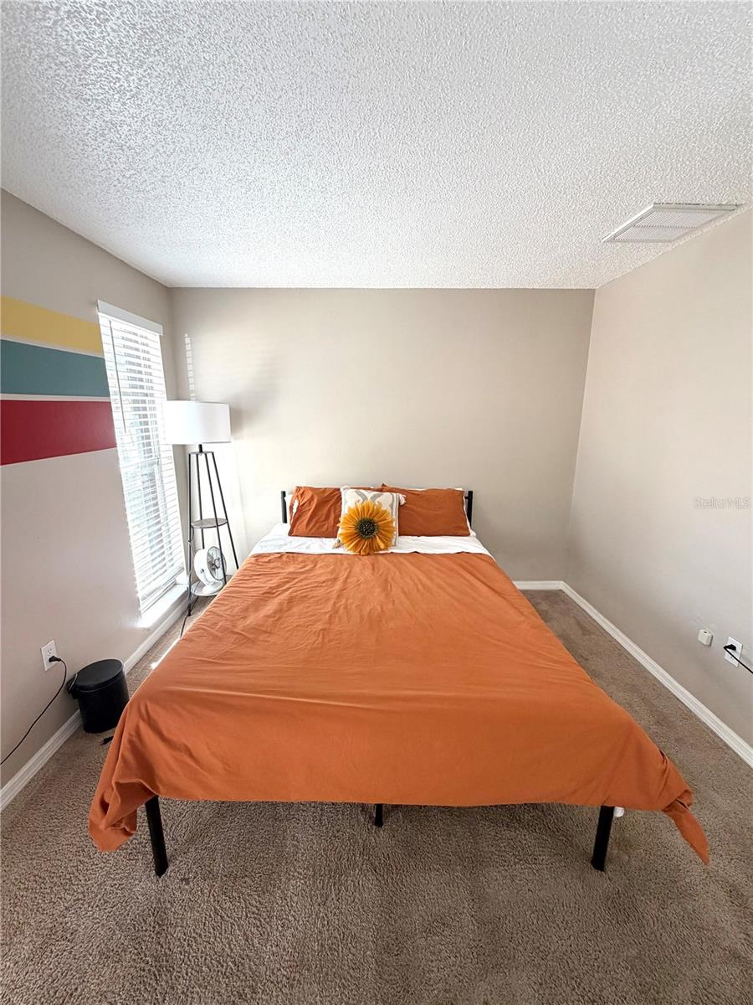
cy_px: 502
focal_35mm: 14
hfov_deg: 85.7
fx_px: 406
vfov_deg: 102.1
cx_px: 376
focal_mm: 2.22
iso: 125
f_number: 2.2
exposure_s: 1/121
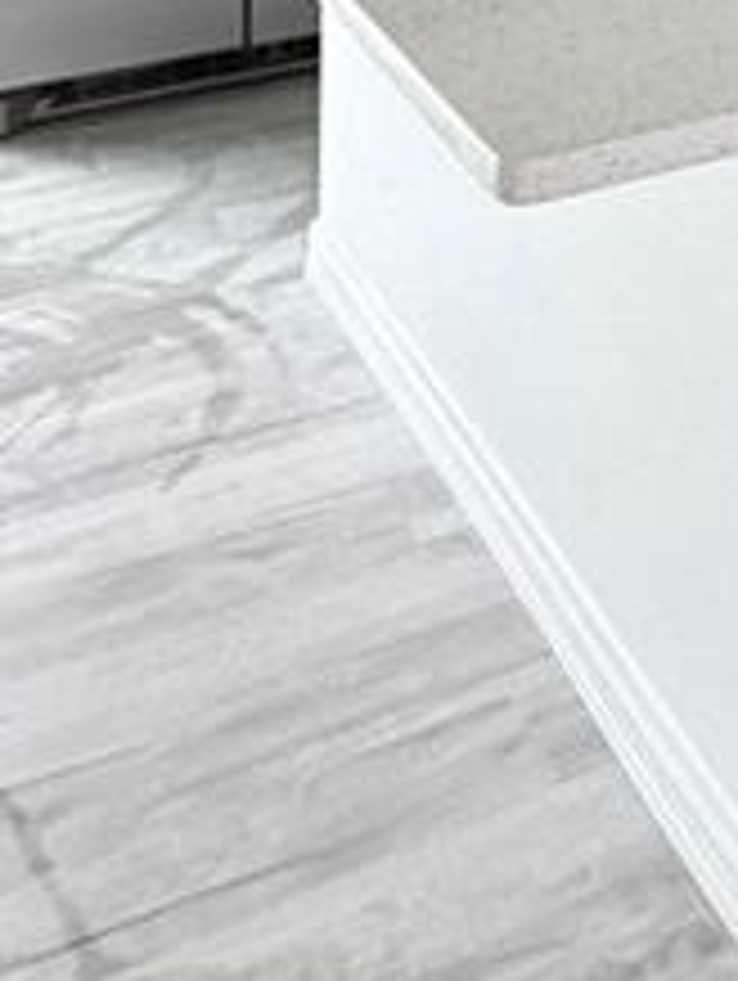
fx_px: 2185
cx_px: 1737
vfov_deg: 20.6
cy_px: -585
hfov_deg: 13.9
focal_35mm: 77
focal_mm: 2.22
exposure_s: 1/110
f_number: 2.2
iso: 320
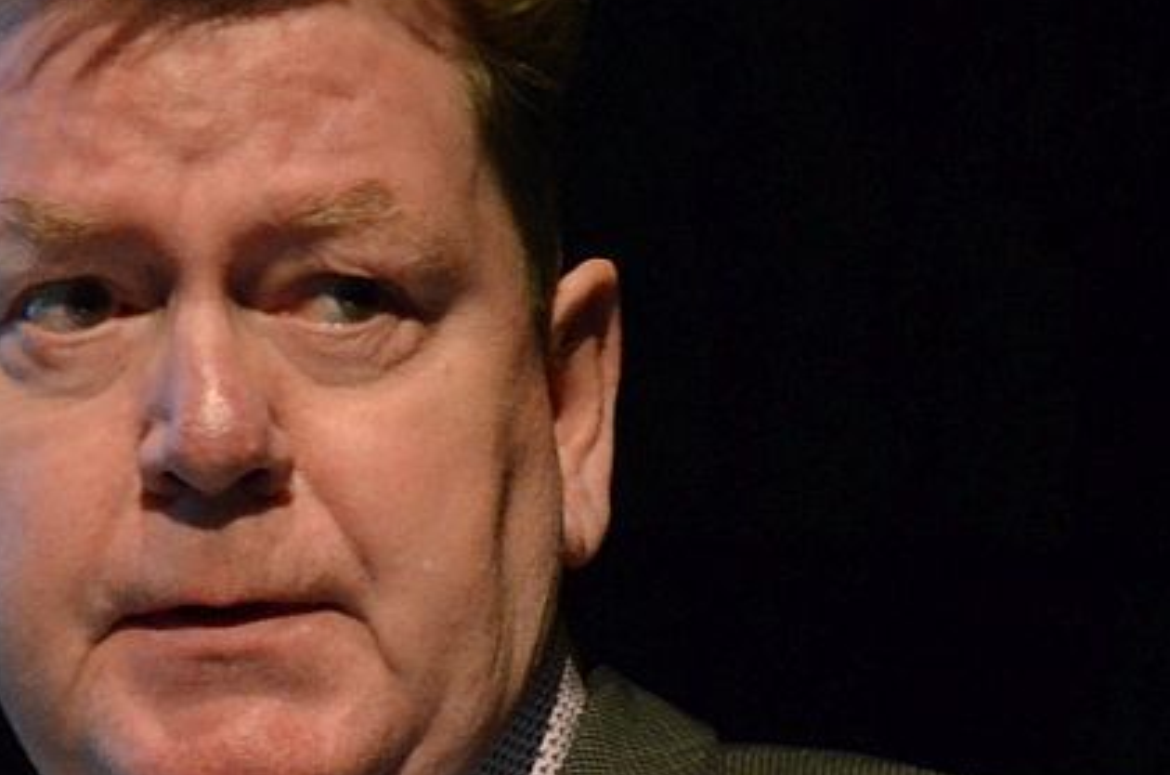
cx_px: 167
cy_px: 521
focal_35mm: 375
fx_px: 12166
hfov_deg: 5.5
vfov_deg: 3.6
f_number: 5.6
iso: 4000
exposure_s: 1/60
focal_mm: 105
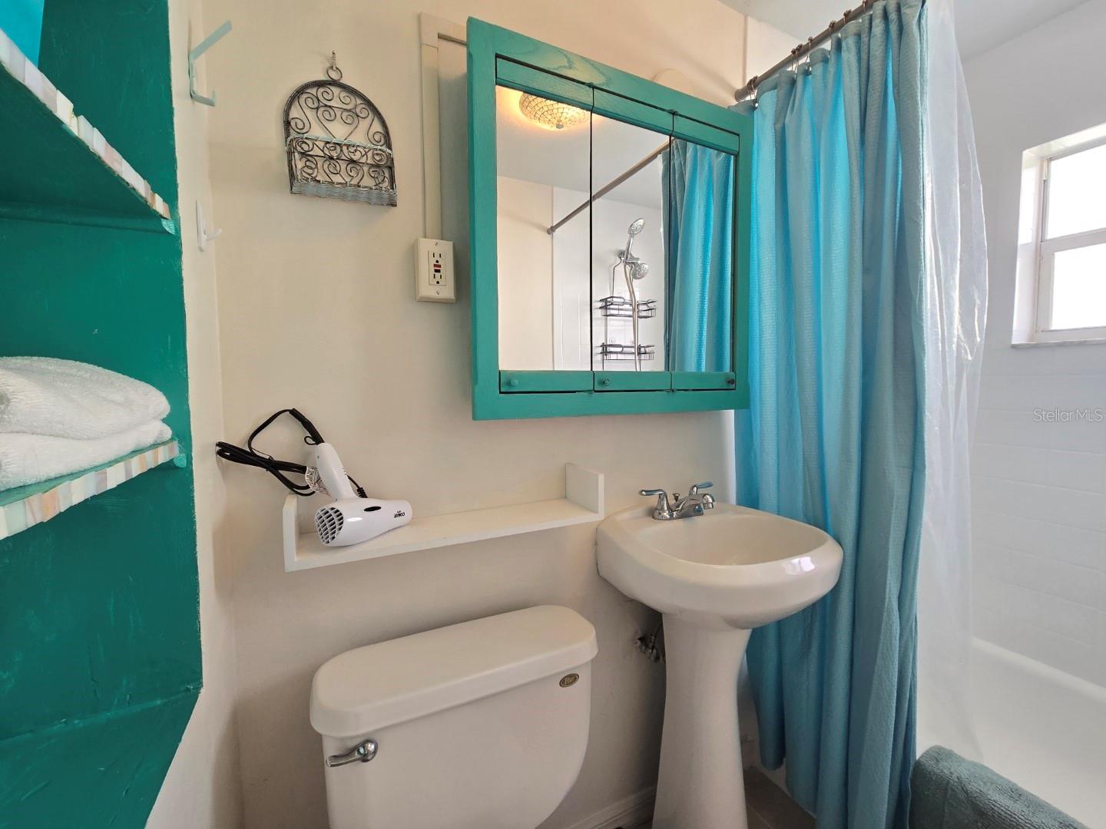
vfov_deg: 89.9
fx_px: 415
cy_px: 414
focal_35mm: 13
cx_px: 553
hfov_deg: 106.2
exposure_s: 1/60
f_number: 2.2
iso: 125
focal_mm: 2.2
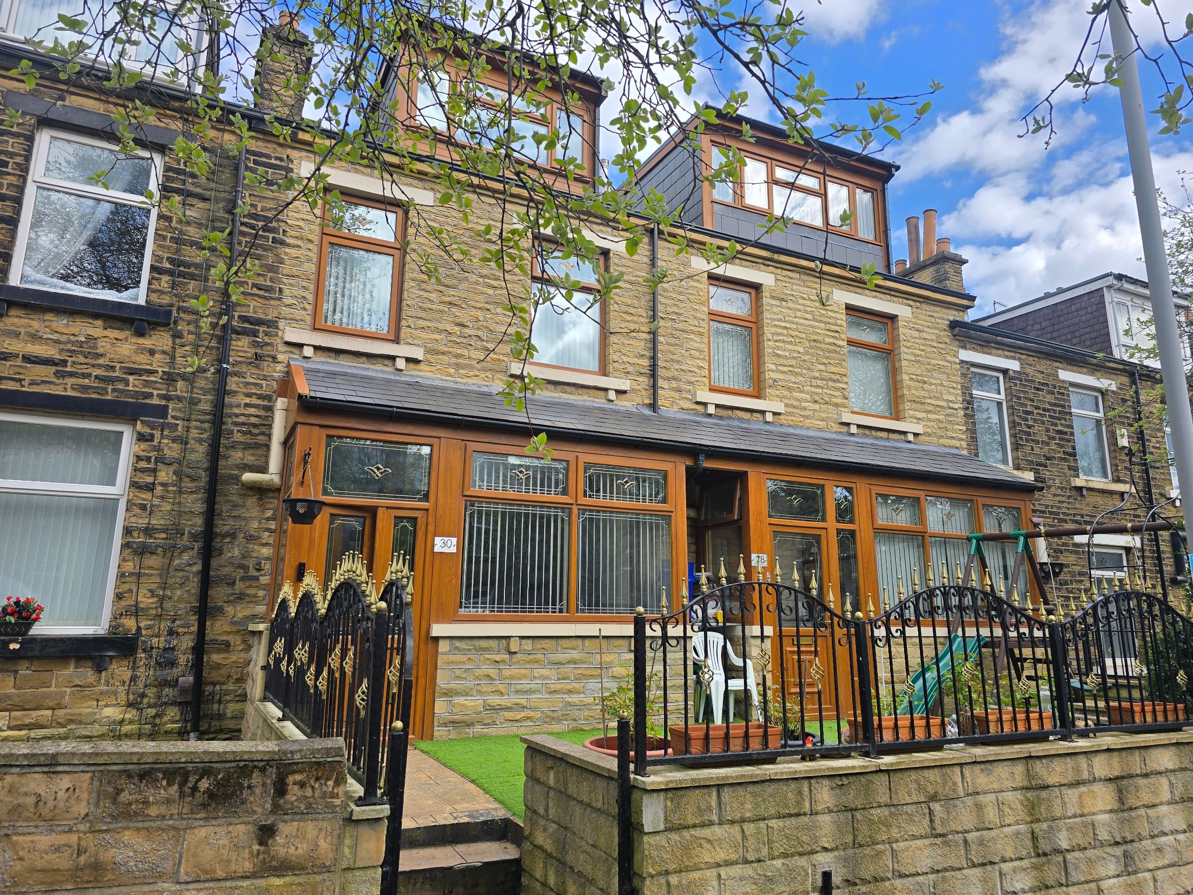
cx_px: 596
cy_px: 448
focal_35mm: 23
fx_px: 793
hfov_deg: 73.9
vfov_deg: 58.9
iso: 12
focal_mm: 6.3
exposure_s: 1/501
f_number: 1.7
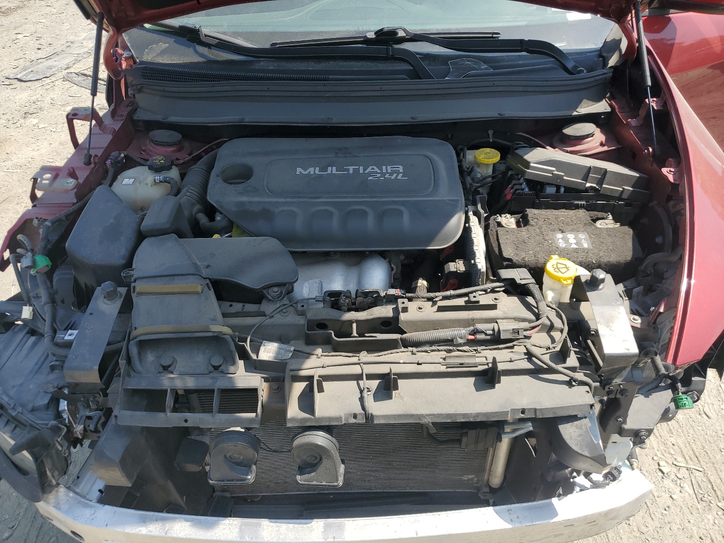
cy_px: 272
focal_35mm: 26
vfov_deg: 53.1
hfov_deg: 67.3
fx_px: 544
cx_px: 362
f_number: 1.5
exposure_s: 1/1667
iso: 50
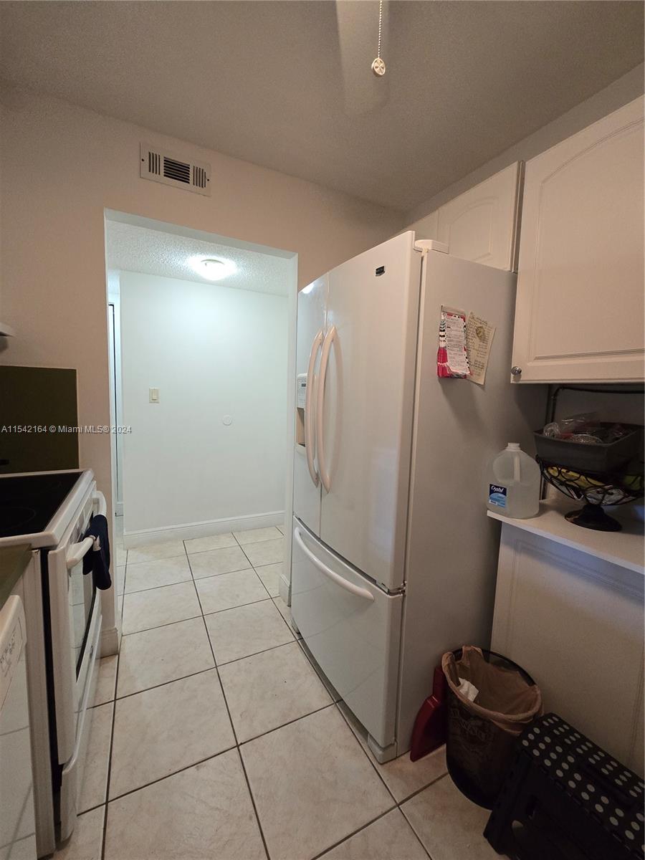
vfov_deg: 106.2
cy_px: 430
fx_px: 323
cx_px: 322
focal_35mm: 13
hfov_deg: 89.9
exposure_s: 1/60
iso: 320
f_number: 2.2
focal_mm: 2.2
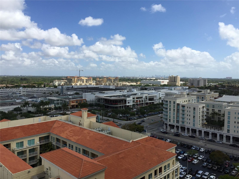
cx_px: 120
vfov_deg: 48.2
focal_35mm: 29
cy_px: 90
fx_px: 200
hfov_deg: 61.7
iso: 32
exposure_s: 1/2639
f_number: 2.2
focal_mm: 4.15
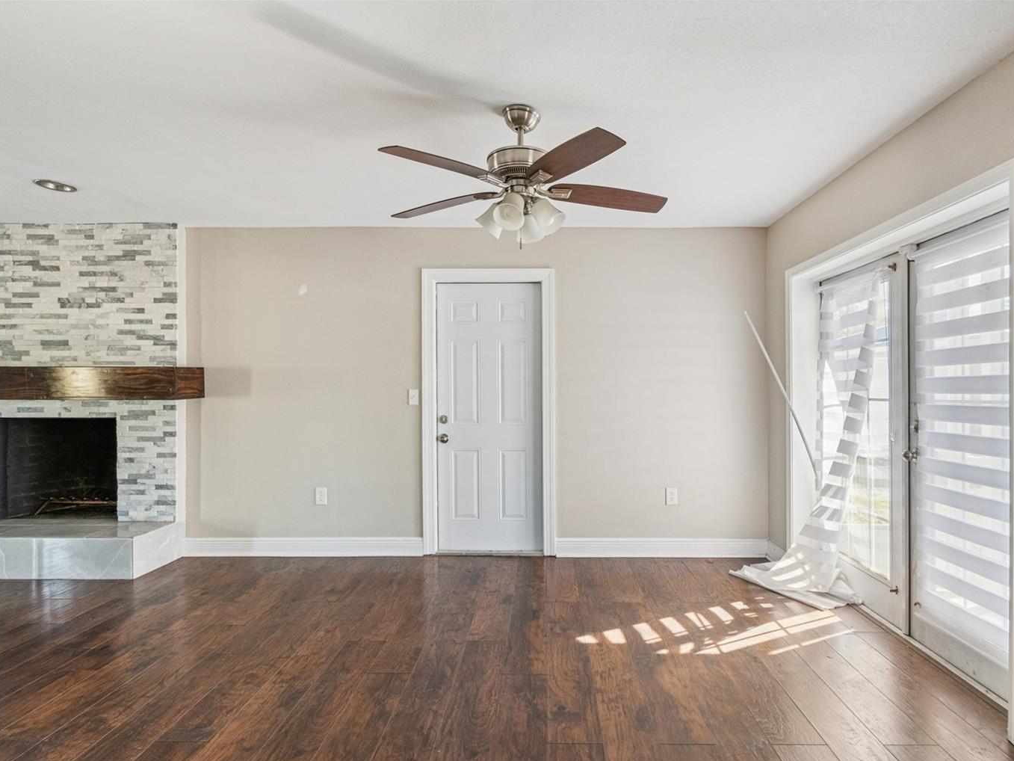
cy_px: 397
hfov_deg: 90.9
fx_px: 498
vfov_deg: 74.7
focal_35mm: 17
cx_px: 543
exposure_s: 1/80
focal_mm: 10
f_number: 7.1
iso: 640
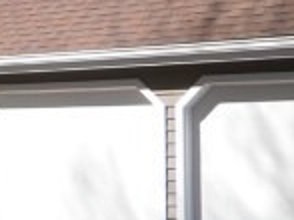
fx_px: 959
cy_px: 120
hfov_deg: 15.3
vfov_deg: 13.1
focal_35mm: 113
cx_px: -216
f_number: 2.8
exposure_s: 1/1000
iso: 100
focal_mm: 4.7
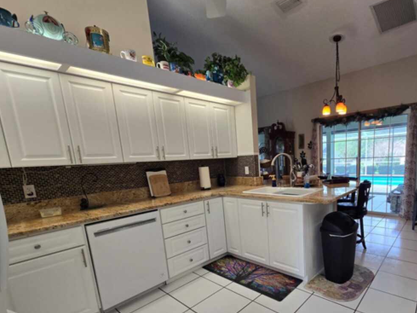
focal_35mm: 17
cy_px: 198
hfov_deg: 88.9
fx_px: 205
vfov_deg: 73.3
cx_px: 265
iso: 64
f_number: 2.2
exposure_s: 1/60
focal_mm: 2.2
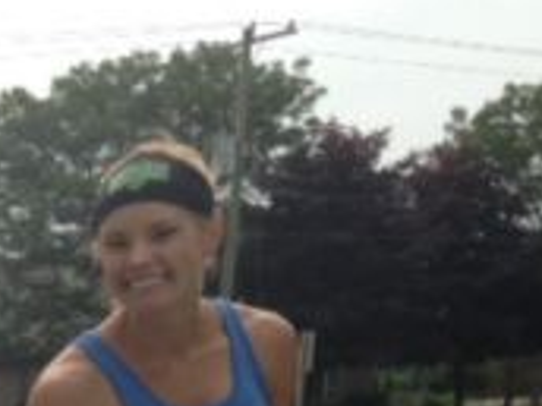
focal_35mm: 123
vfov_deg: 11.2
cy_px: 740
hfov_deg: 14.1
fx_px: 1926
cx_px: -454
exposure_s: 1/488
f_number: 2.4
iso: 50
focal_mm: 4.12
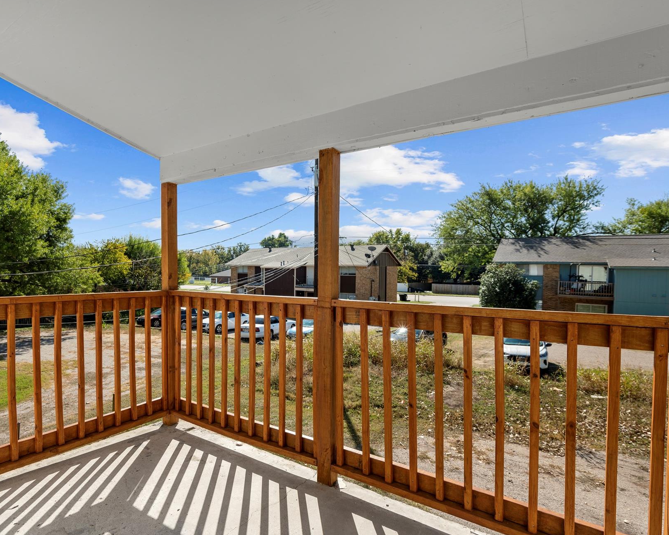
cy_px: 276
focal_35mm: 19
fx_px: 376
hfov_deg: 82.6
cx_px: 280
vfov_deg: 70.8
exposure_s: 1/125
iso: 100
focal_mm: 16
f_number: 5.6
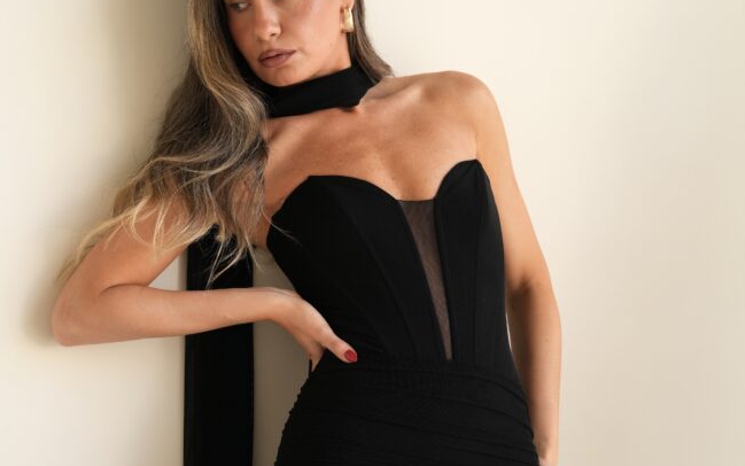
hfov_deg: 20.8
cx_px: 374
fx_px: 2031
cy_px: 327
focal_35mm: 100
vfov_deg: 13.1
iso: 640
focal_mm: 65
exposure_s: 1/125
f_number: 4.5
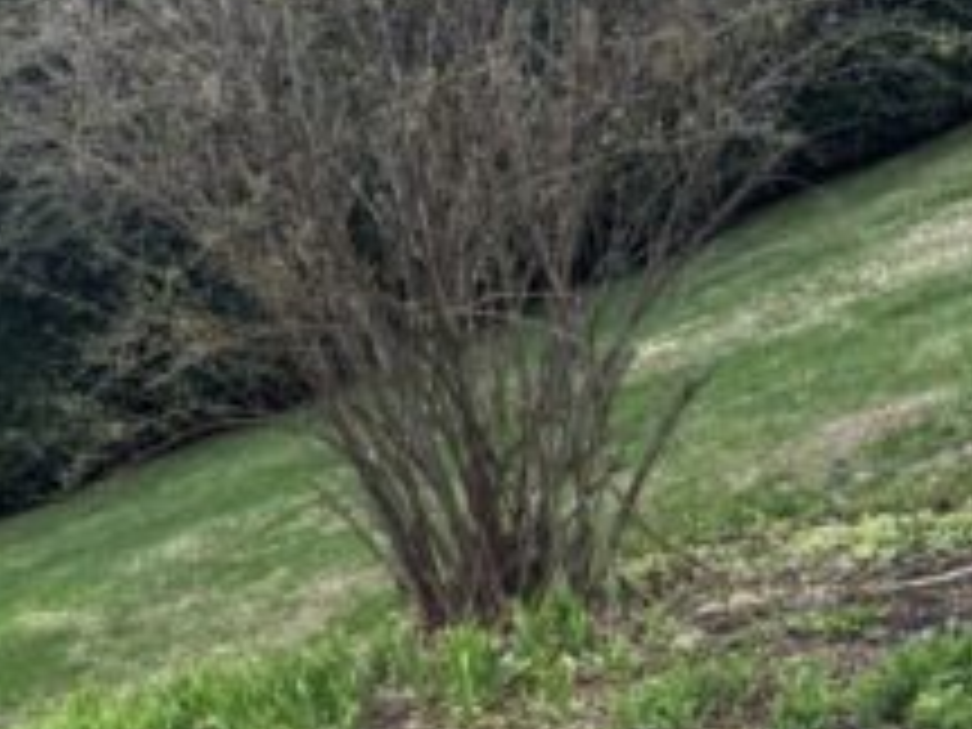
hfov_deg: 24.8
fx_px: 2162
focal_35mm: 77
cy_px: 801
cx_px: 140
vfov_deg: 18.4
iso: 40
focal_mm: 5.96
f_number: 1.6
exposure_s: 1/162
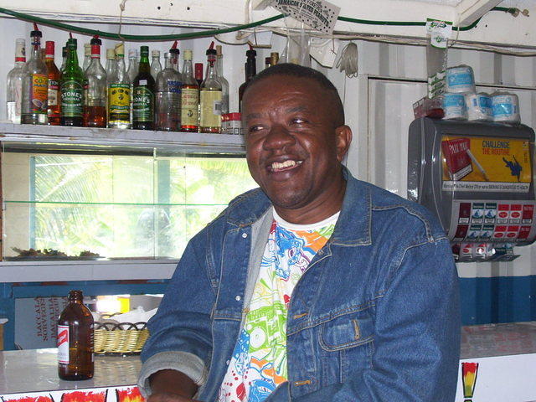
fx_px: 1084
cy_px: 201
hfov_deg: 27.8
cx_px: 268
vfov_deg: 21.0
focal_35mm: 70
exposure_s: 1/80
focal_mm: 11.6
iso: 160
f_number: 4
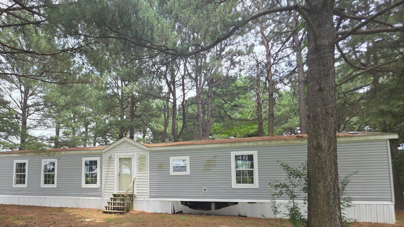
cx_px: 152
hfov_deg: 90.8
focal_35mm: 18
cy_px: 165
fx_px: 193
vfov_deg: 58.4
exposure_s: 1/409
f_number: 1.9
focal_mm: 2.2
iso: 40
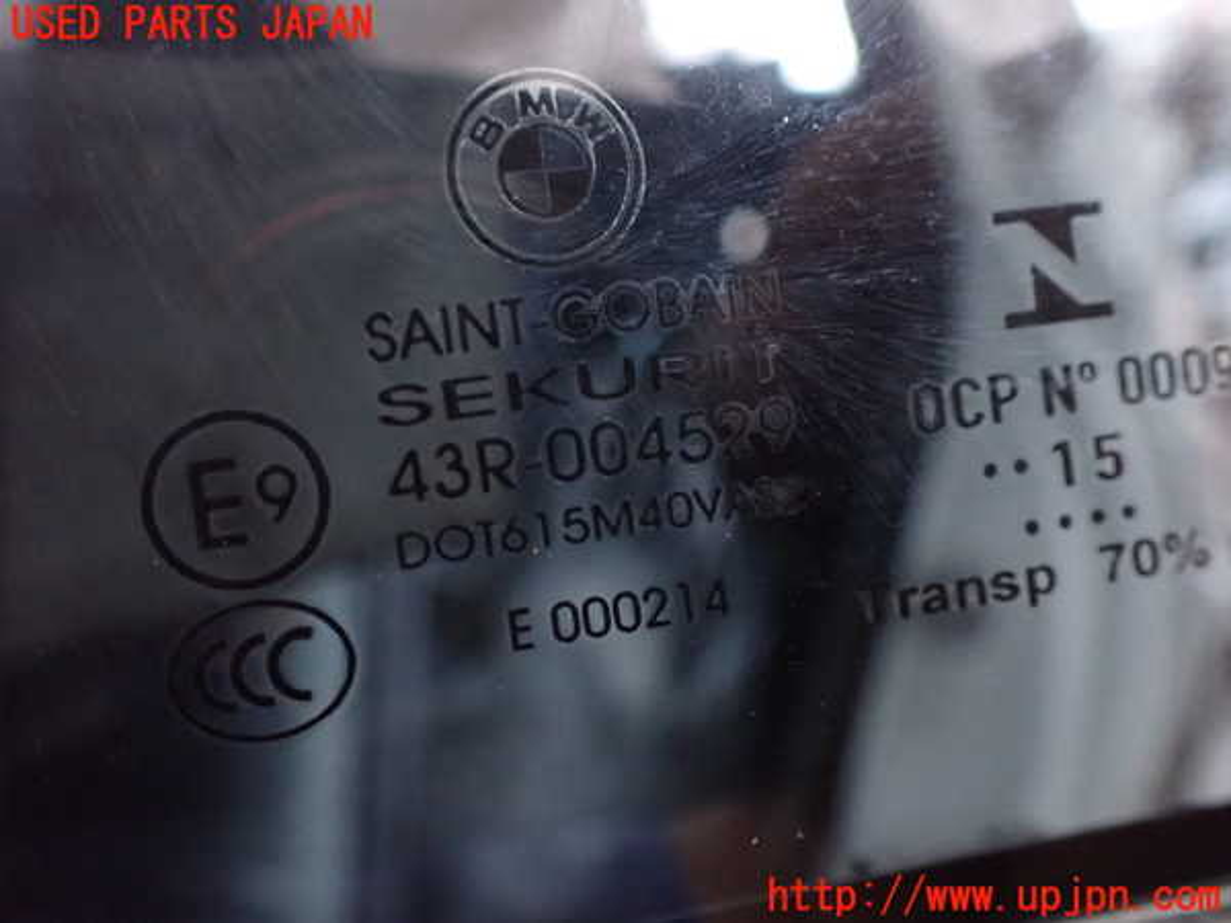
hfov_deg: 60.0
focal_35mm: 30
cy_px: 462
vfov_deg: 46.8
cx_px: 616
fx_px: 1067
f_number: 2.3
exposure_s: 1/30
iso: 1250
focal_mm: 5.4
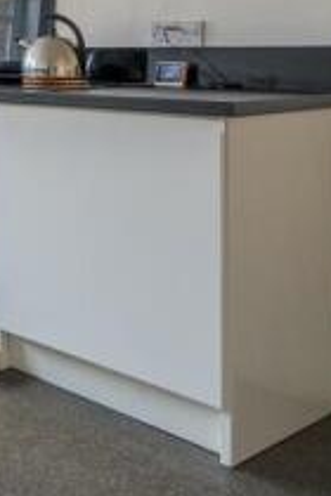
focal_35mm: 50
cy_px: 53
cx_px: -416
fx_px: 690
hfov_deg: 16.2
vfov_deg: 37.1
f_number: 7.1
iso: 160
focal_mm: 10.6
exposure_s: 1/25
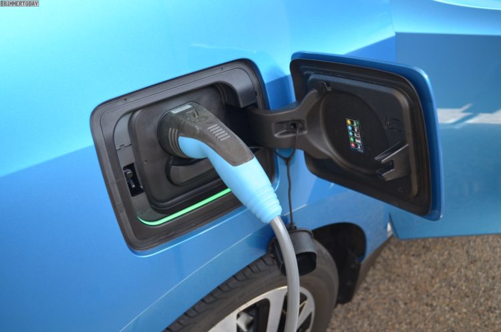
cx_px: 250
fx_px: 583
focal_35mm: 42
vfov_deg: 31.8
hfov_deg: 46.5
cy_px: 166
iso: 400
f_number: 4.5
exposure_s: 1/125
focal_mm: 28
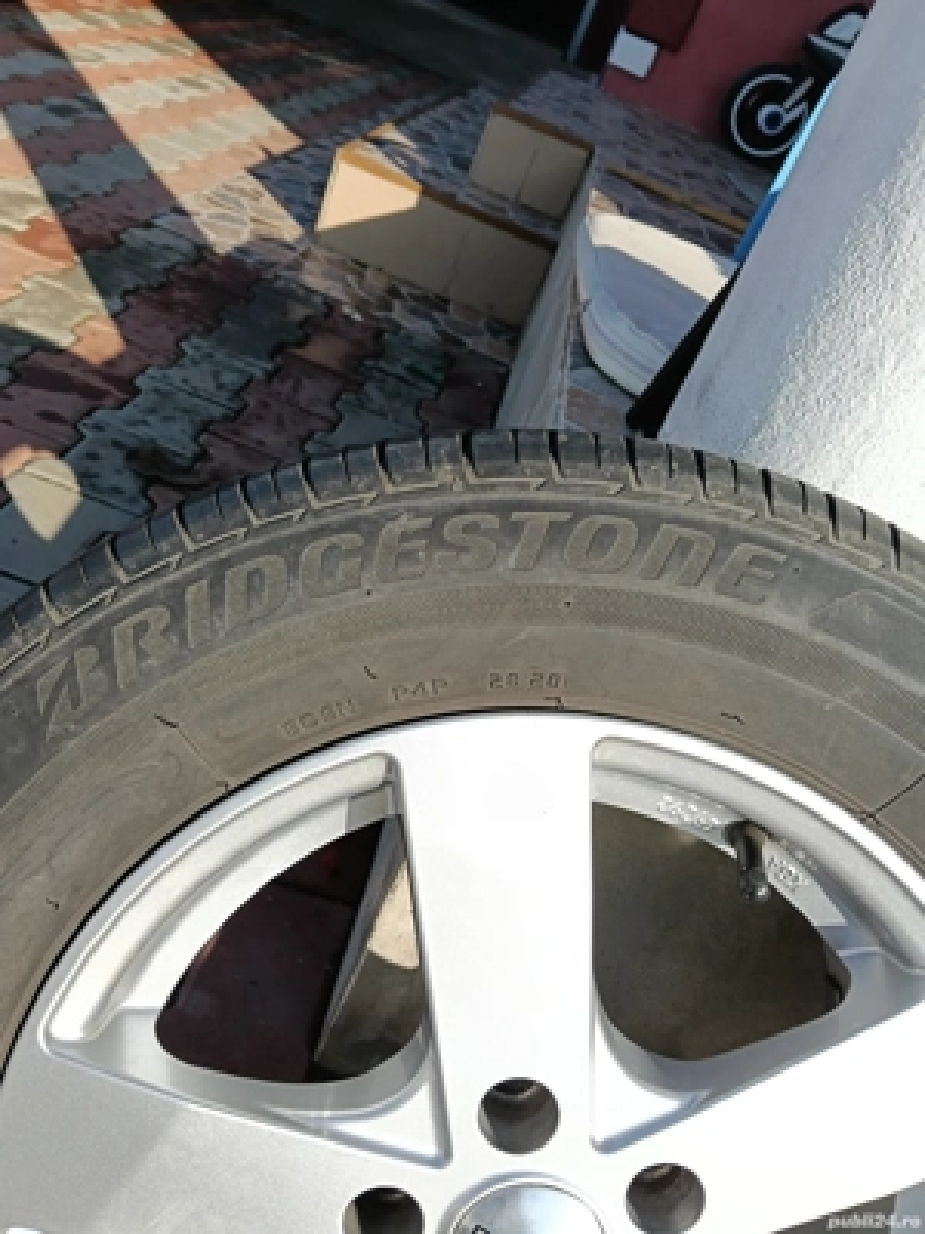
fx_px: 962
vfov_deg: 65.3
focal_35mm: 27
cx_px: 462
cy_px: 617
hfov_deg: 51.4
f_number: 1.8
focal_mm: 3.98
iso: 64
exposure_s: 1/499
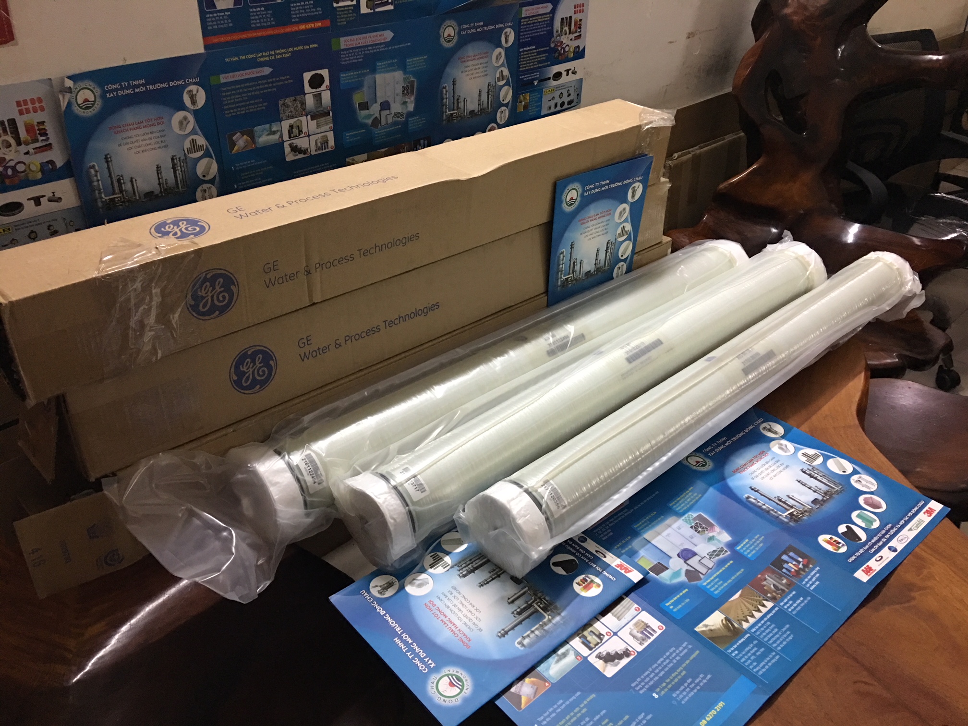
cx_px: 484
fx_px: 811
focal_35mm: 29
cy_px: 363
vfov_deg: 48.2
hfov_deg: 61.7
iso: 80
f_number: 2.2
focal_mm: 4.15
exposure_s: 1/10
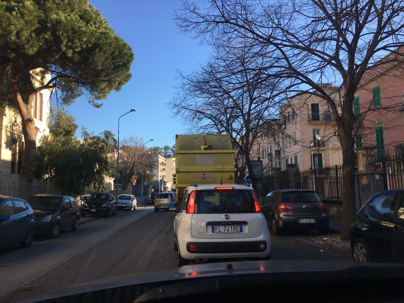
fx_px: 338
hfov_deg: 61.7
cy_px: 152
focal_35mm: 29
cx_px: 202
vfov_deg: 48.2
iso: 25
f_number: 2.2
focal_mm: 4.15
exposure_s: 1/541
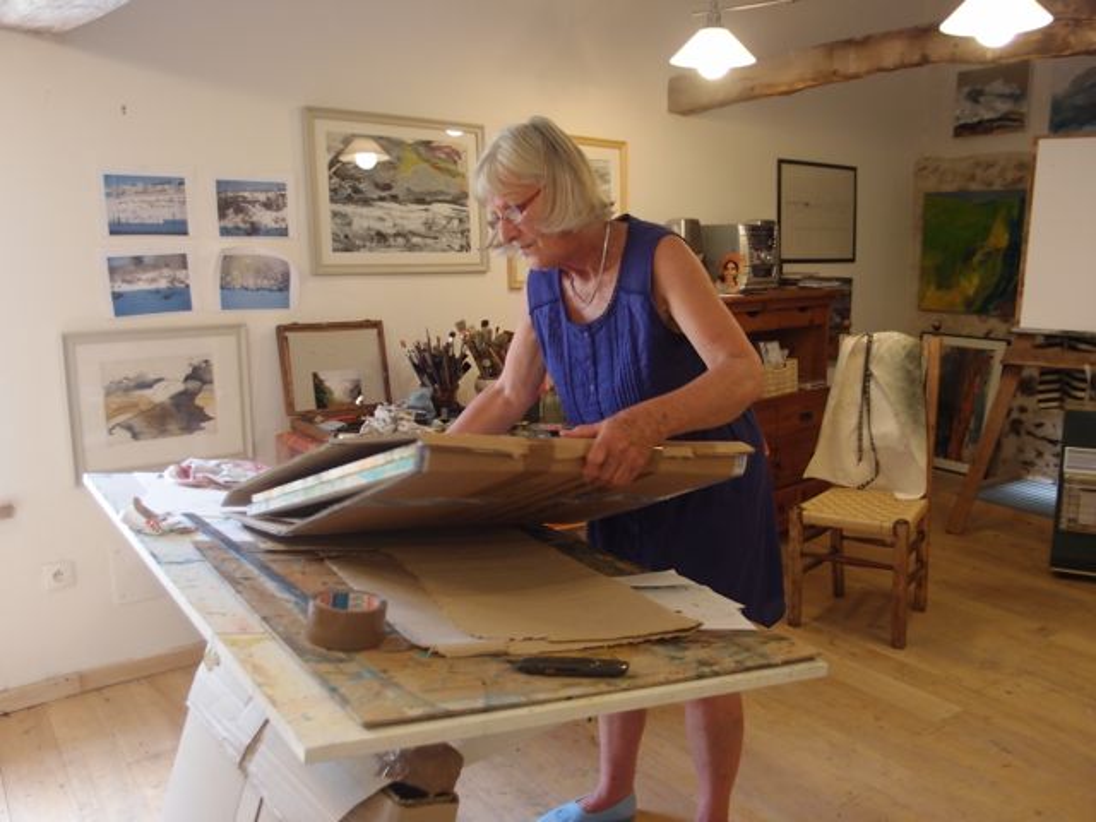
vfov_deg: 46.8
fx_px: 950
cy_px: 411
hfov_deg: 60.0
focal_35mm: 30
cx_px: 548
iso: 200
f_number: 1.9
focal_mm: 6.48
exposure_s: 1/60
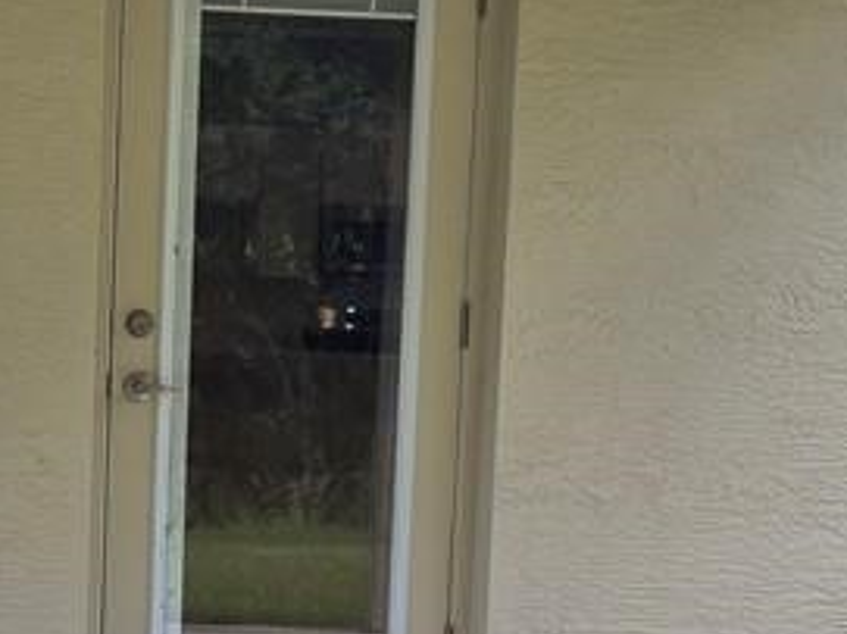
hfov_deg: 21.9
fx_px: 2128
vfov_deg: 16.8
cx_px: 69
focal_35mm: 87
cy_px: 534
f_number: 1.8
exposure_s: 1/338
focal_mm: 5.4
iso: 25
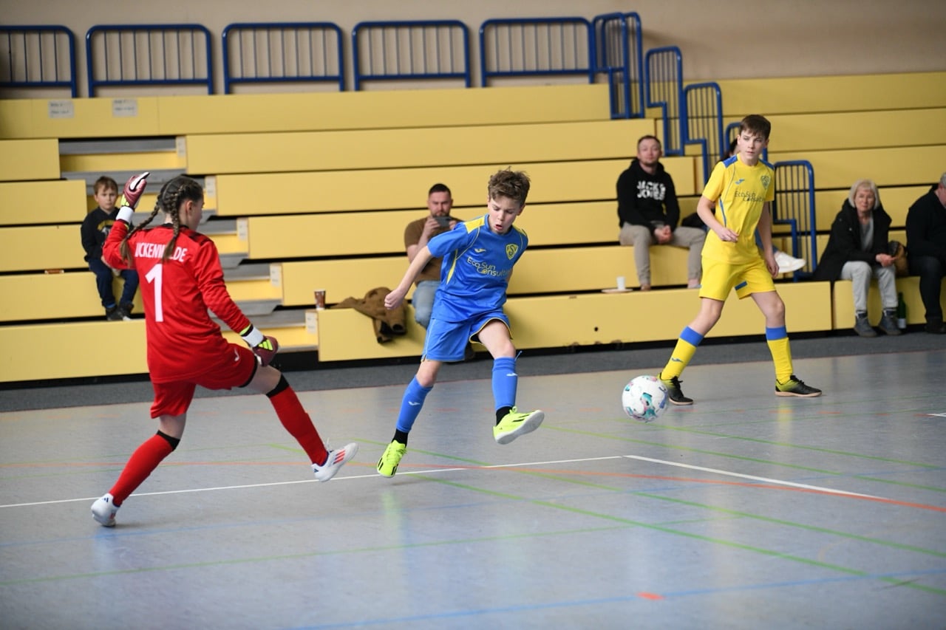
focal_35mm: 125
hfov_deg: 16.4
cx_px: 473
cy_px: 315
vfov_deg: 11.0
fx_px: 3284
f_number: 3.2
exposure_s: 1/1600
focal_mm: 125
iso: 2500
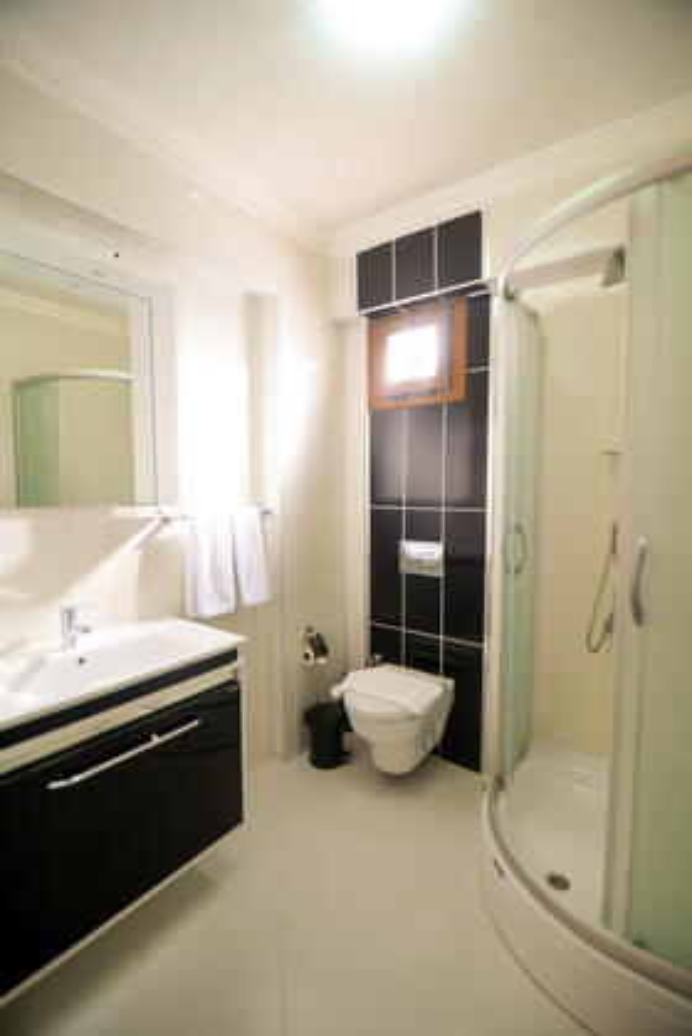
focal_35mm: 16
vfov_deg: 96.7
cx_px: 346
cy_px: 518
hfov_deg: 73.8
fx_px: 461
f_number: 2.8
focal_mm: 16
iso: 320
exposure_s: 1/40
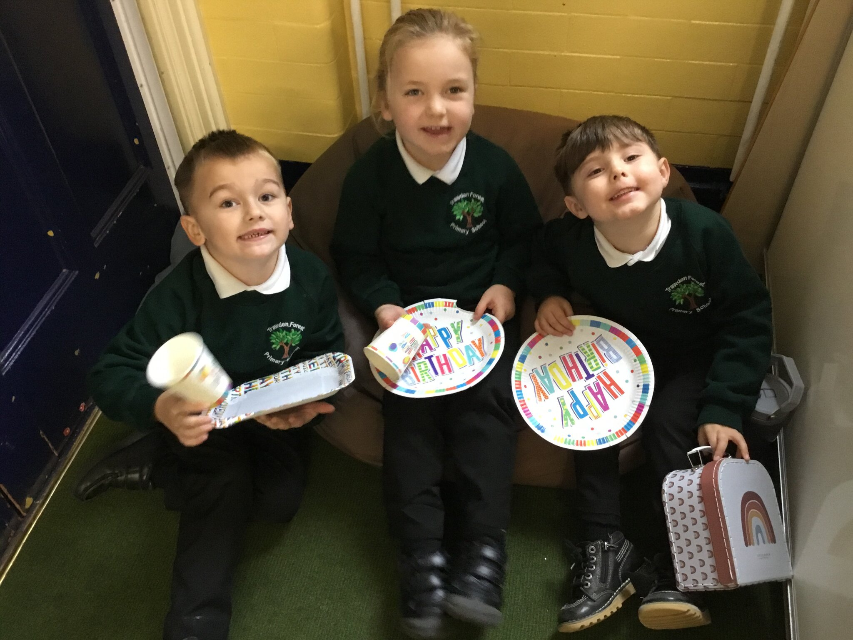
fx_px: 764
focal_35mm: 31
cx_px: 426
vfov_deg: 45.4
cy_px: 320
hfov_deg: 58.4
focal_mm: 3.3
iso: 250
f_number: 2.4
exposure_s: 1/17
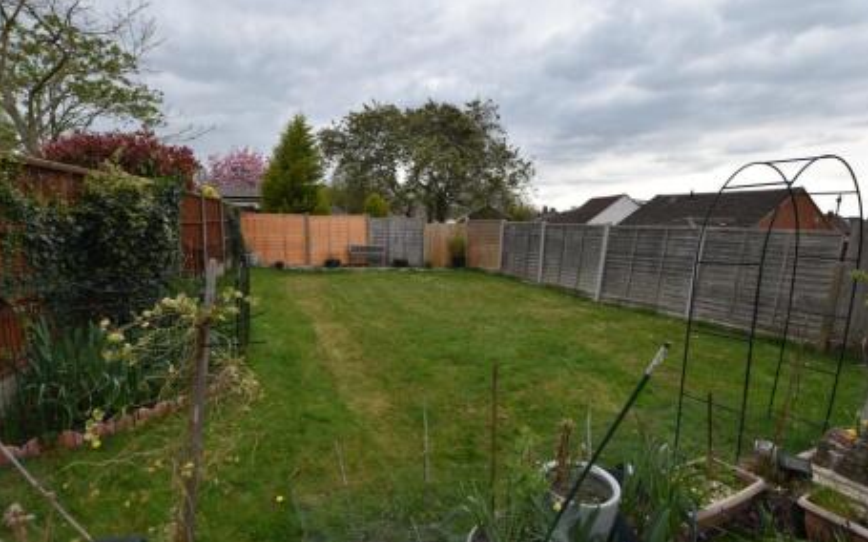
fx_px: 378
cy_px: 295
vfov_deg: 71.1
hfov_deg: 97.8
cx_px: 420
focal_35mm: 16
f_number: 5.6
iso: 100
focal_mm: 10
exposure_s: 1/125
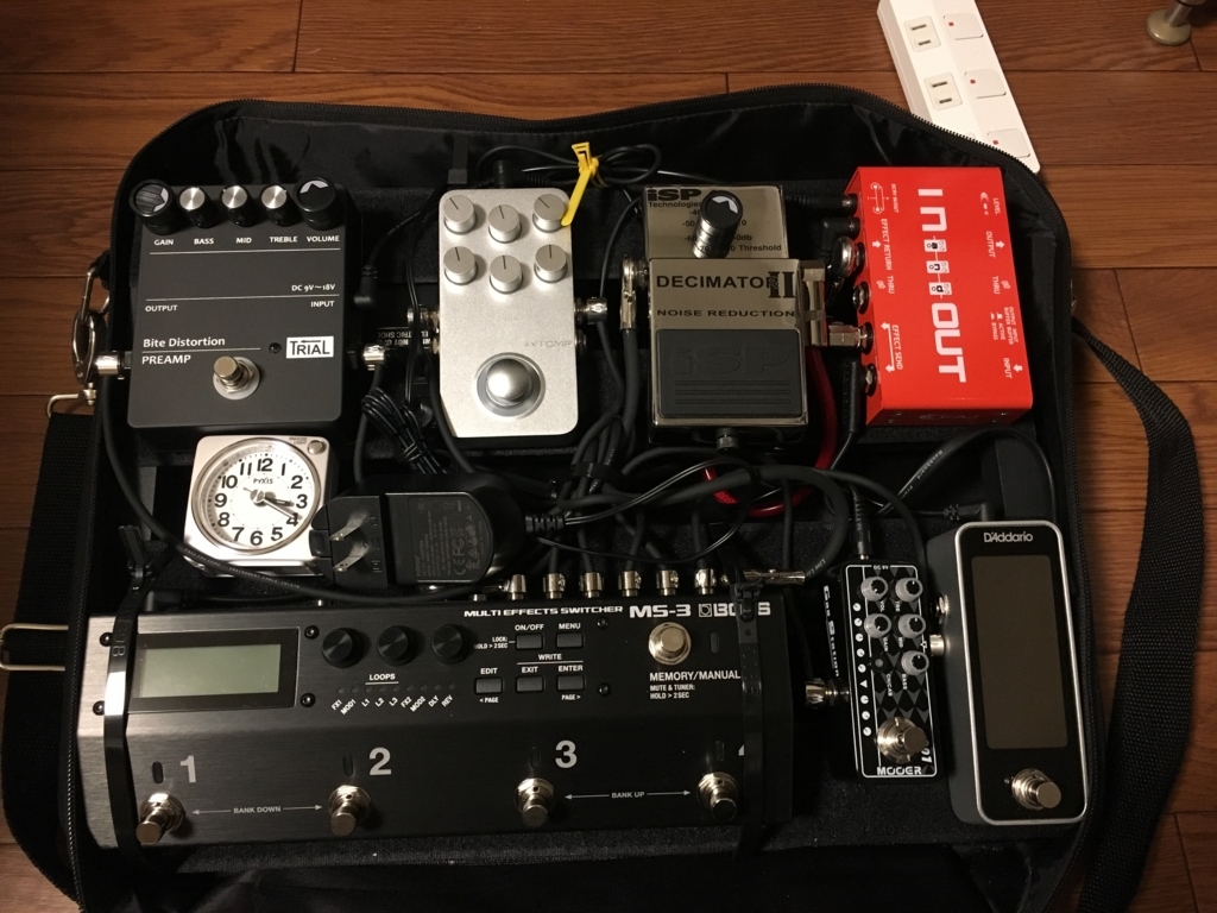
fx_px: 1020
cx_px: 608
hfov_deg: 61.7
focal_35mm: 29
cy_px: 456
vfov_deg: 48.2
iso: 200
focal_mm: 4.15
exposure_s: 1/30
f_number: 2.2
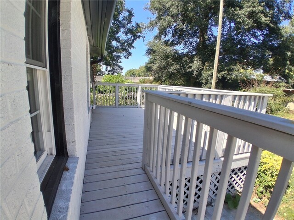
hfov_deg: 91.0
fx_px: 144
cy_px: 110
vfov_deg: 74.7
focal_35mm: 17
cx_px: 147
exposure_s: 1/557
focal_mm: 1.4
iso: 50
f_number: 2.2
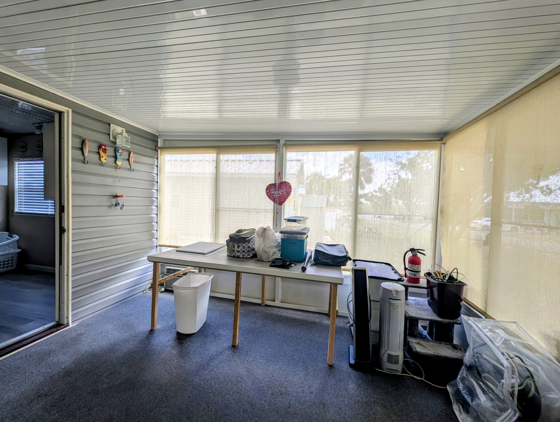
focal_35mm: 12
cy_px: 211
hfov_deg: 110.5
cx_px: 280
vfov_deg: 94.6
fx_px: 194
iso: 39
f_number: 1.95
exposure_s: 1/121
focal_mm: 2.23
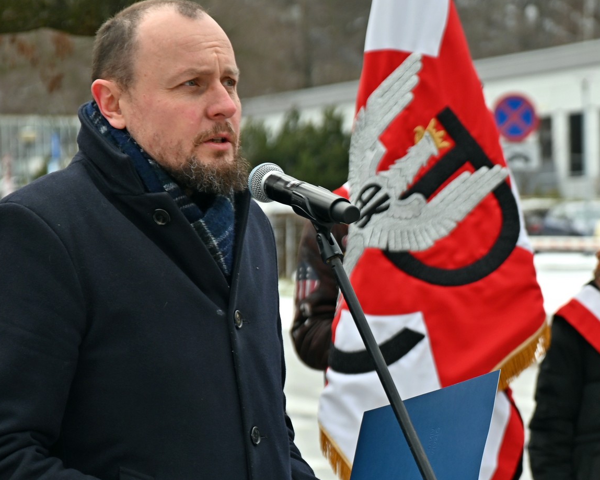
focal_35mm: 206
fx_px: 3657
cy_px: 316
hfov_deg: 9.3
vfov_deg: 7.5
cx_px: 540
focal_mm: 70
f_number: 4
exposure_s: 1/200
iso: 100
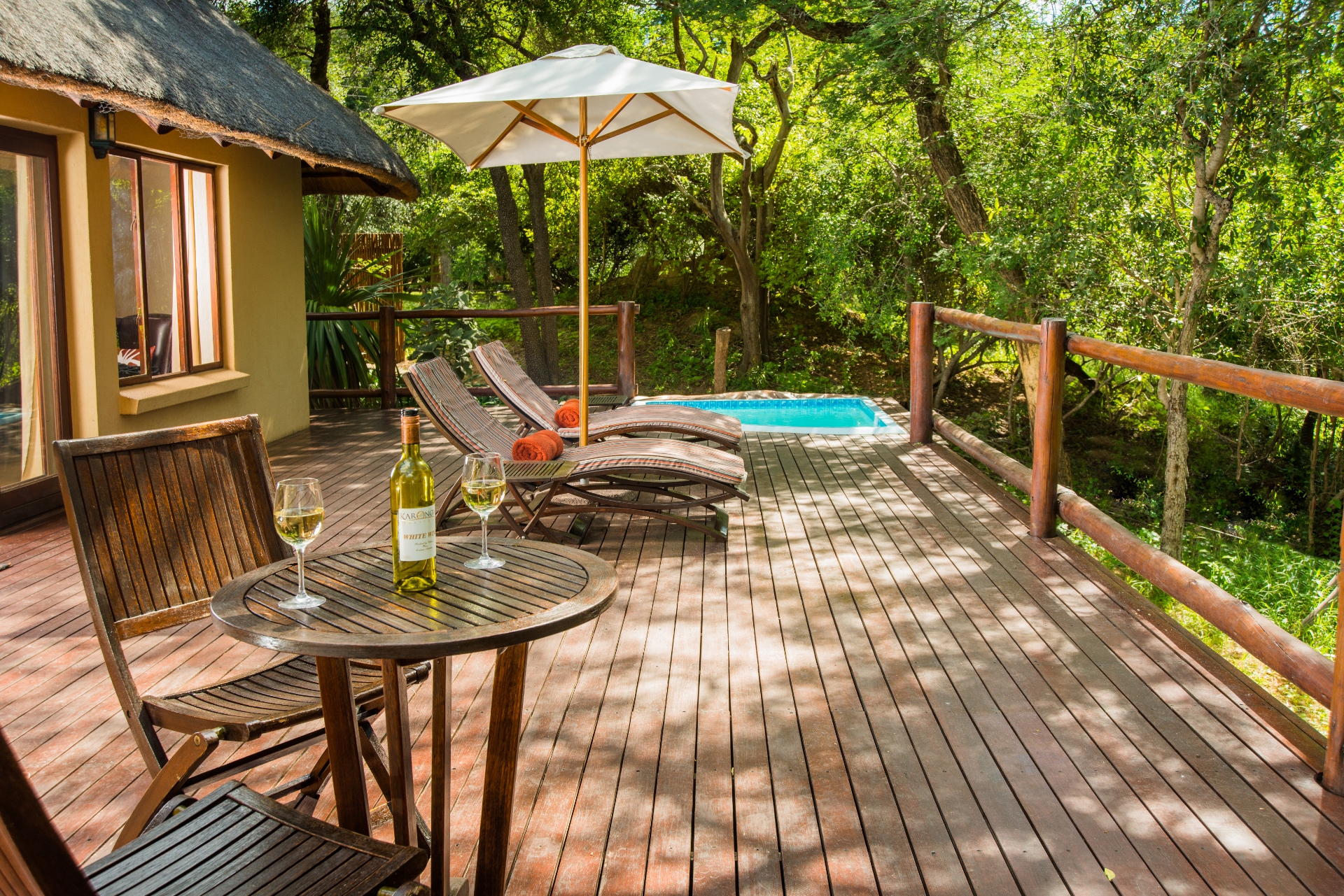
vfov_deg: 41.1
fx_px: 1195
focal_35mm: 32
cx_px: 672
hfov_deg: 58.7
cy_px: 448
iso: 200
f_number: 8
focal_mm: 32
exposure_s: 1/60
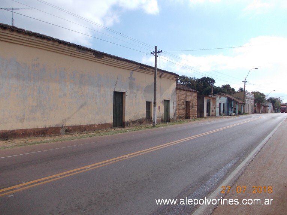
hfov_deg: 63.5
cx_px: 144
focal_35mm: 28
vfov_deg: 49.7
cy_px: 108
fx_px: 232
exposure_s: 1/500
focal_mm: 4
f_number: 5.4
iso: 80
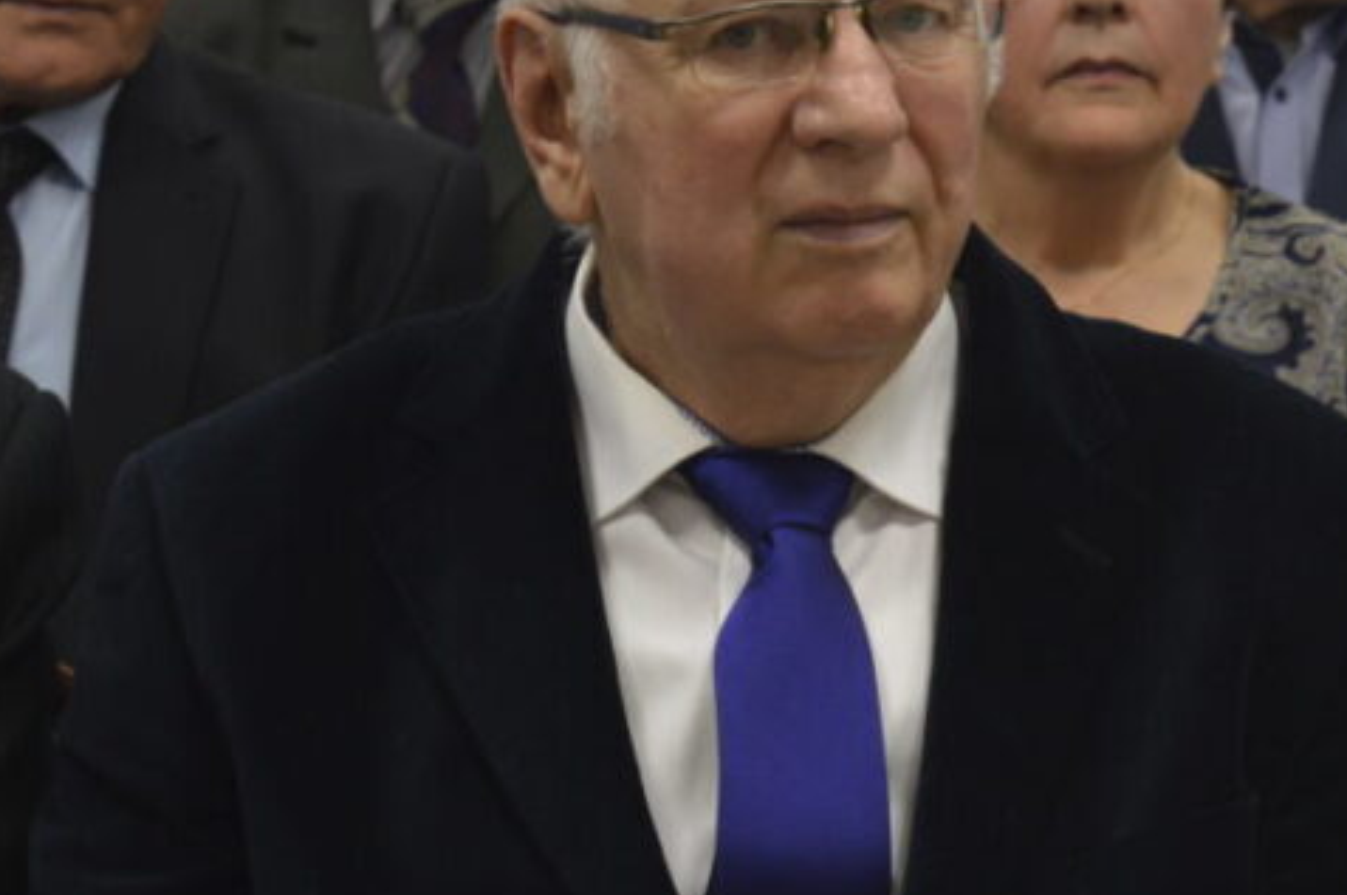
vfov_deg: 7.7
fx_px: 6619
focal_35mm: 177
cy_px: 363
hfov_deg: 11.5
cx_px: 1384
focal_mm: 55
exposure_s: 1/20
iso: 400
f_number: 5.6
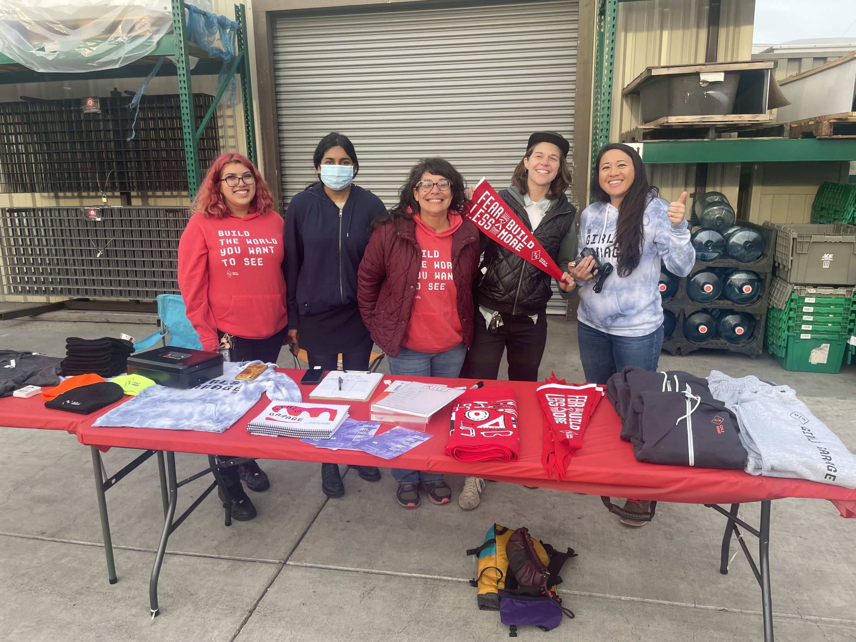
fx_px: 643
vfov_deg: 53.1
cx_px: 428
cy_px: 321
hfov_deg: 67.3
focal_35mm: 26
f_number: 1.6
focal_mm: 4.2
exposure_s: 1/261
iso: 32
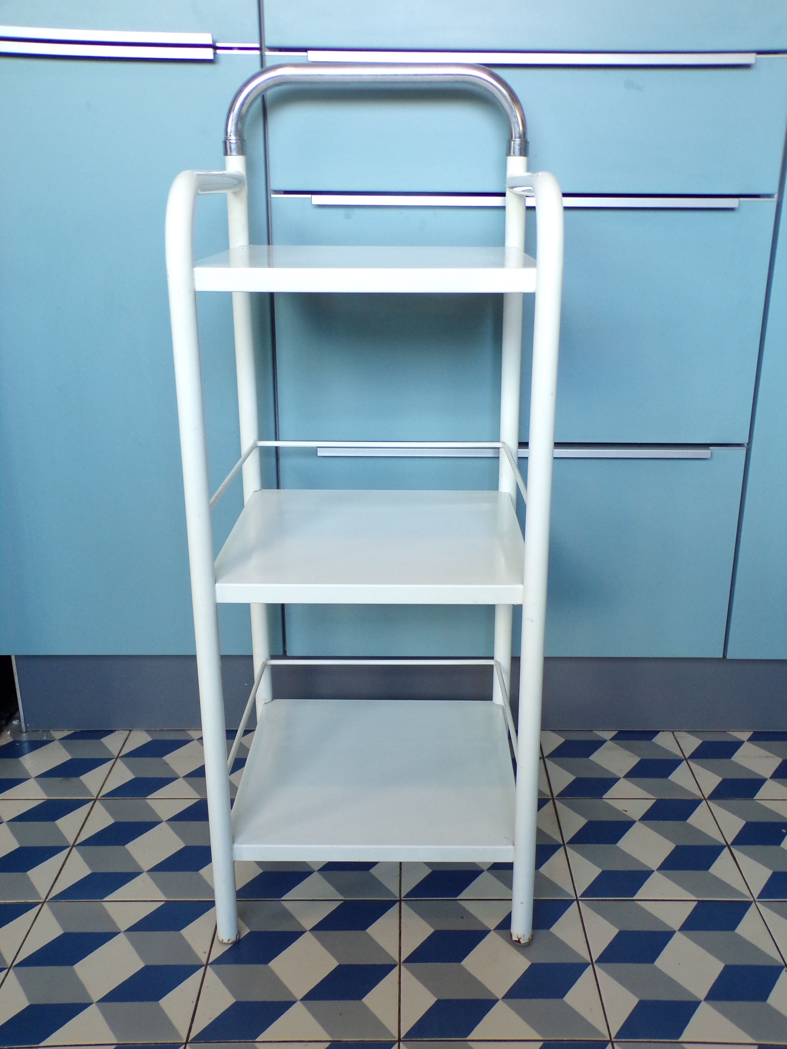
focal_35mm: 32
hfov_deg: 44.2
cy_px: 524
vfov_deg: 56.8
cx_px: 394
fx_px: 970
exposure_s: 1/25
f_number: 3.2
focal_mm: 5.8
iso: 200
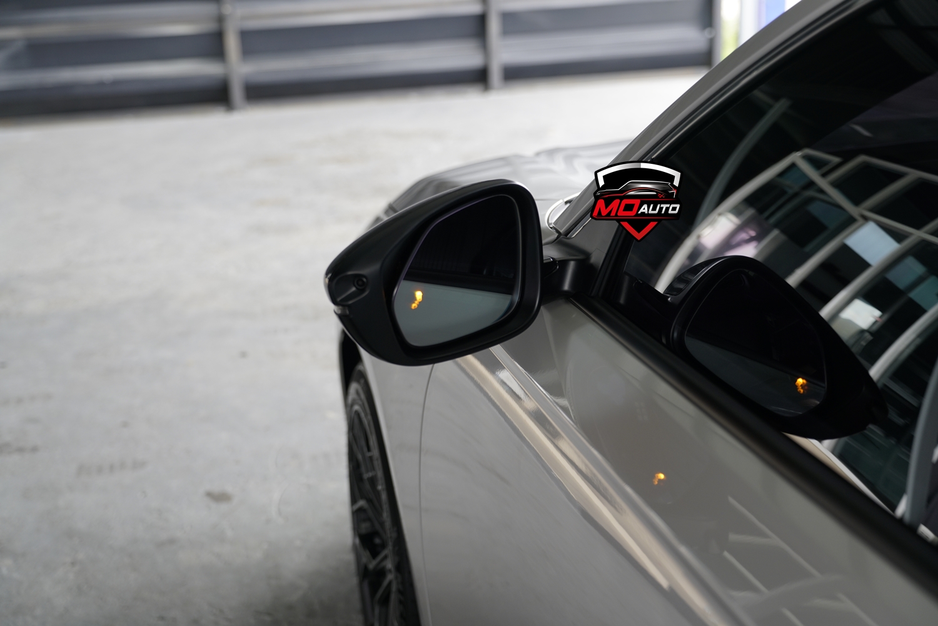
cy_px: 313
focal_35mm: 50
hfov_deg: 39.6
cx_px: 469
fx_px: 1303
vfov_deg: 27.0
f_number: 4
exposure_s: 1/60
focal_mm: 50
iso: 250
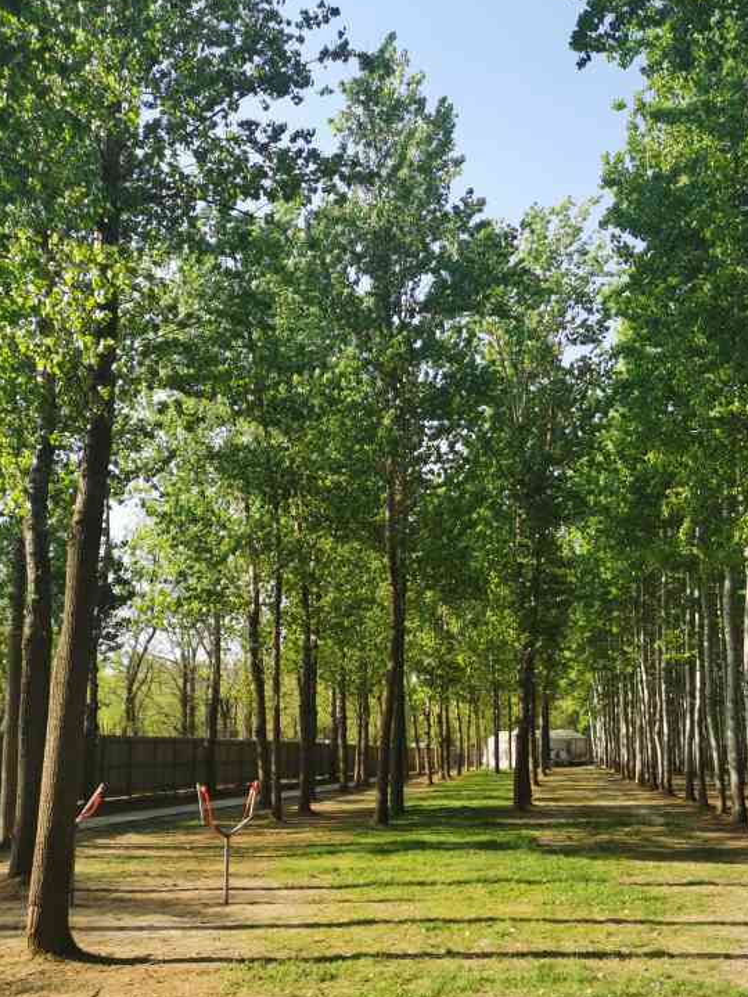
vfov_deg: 52.5
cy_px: 564
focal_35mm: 35
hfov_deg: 40.6
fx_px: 1008
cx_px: 439
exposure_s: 1/1111
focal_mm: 5.58
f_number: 1.8
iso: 50
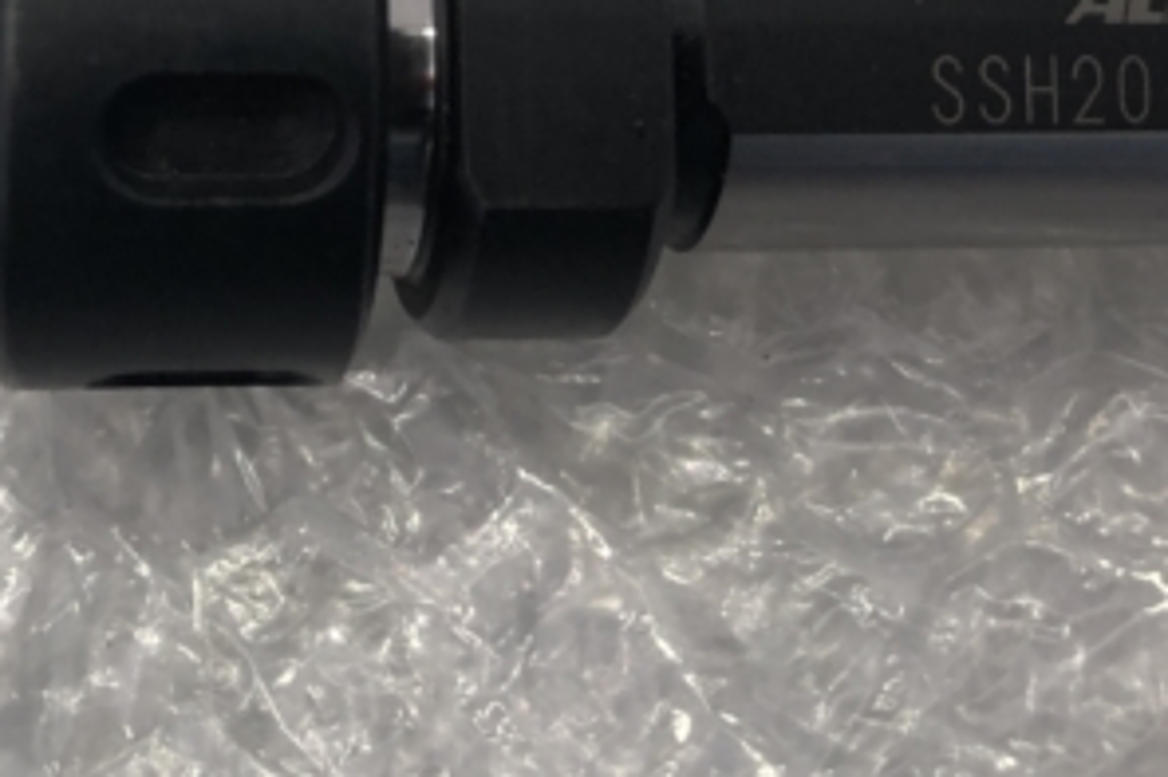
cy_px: -99
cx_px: 221
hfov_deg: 31.0
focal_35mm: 63
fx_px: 2043
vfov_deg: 20.4
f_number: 1.8
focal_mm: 3.99
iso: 25
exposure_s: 1/30
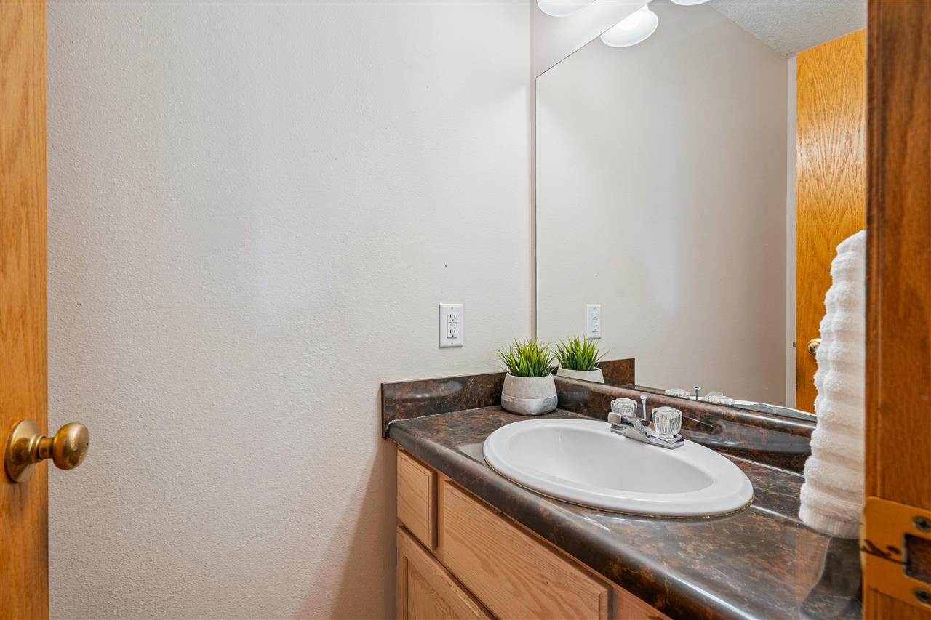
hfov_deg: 96.7
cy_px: 310
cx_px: 466
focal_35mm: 16
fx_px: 414
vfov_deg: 73.7
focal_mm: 16
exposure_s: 1/15
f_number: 9
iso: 400
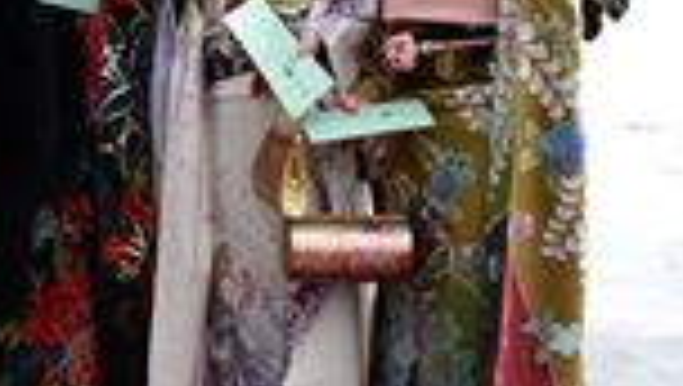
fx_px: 1687
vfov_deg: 12.8
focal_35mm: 93
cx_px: -243
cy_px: -47
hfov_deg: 20.6
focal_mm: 18
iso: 160
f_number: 8
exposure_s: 1/100
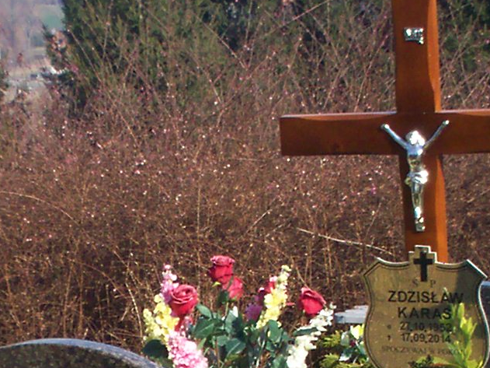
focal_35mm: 147
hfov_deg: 13.3
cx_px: 67
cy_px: 455
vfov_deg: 9.9
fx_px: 2080
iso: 100
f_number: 4.5
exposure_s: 1/405
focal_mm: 6
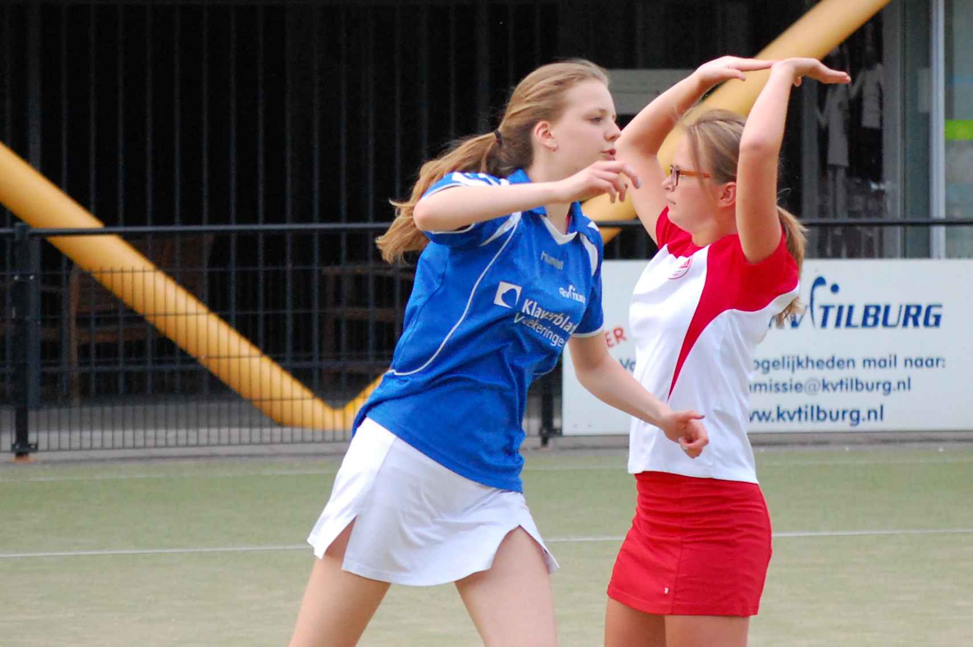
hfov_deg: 13.7
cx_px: 486
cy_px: 324
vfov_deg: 9.1
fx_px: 4050
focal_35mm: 150
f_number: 4.5
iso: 1600
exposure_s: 1/800
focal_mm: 100
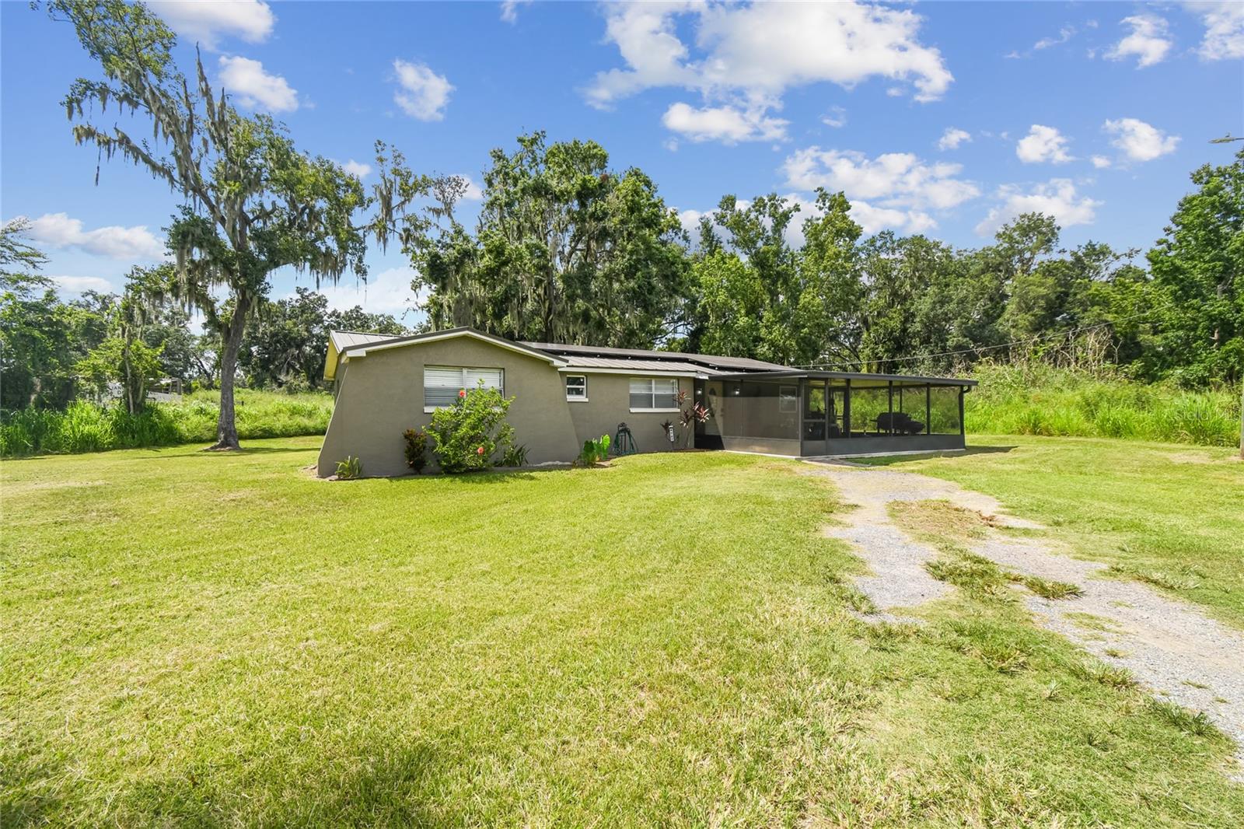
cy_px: 414
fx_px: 518
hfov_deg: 100.4
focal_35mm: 15
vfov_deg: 77.3
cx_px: 622
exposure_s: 1/125
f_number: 7.1
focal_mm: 10
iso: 100
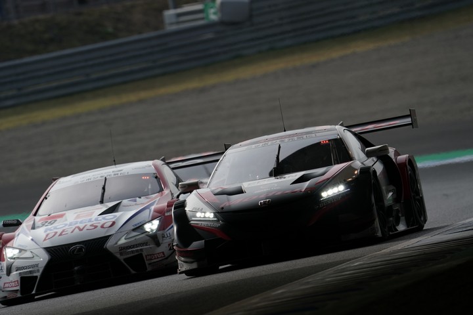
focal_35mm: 600
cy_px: 158
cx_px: 236
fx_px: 7883
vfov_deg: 2.3
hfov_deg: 3.4
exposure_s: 1/800
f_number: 8
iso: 250
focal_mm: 600
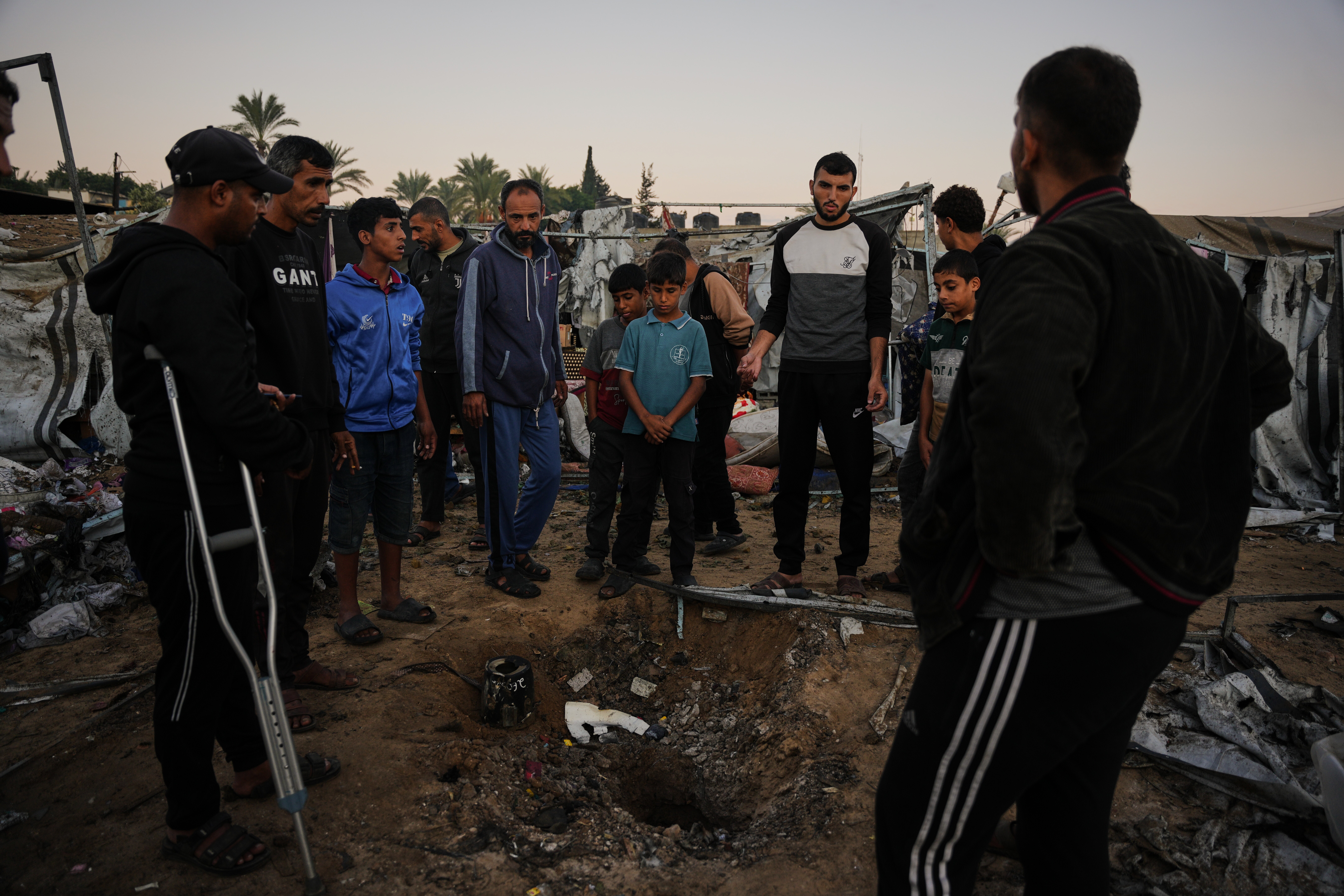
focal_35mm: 24
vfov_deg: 53.1
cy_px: 448
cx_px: 672
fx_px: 896
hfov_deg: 73.7
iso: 200
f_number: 2.8
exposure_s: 1/200
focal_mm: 24
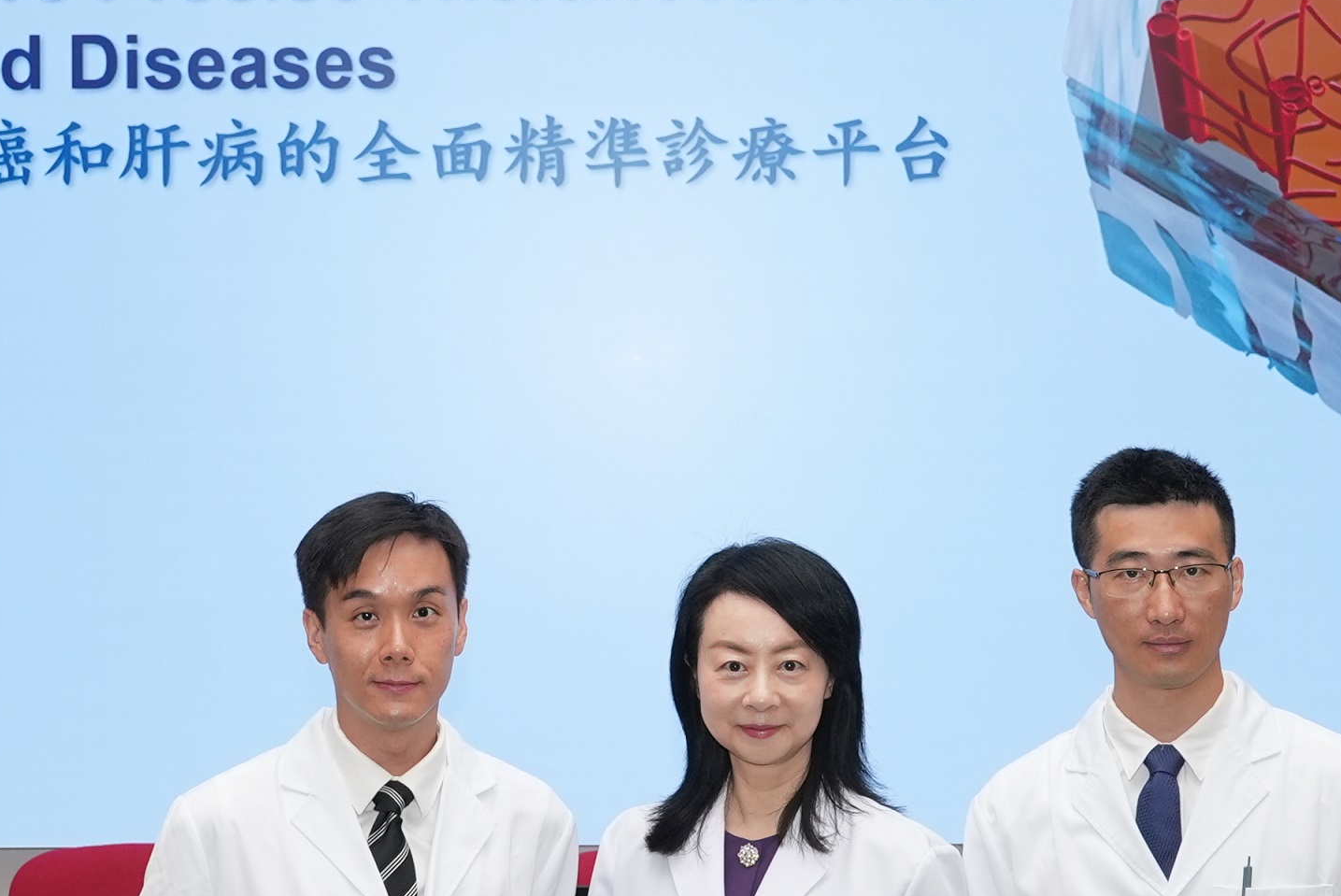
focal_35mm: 78
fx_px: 2907
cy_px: 387
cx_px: 630
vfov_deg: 17.5
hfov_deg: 26.0
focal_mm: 33
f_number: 5.6
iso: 800
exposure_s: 1/160
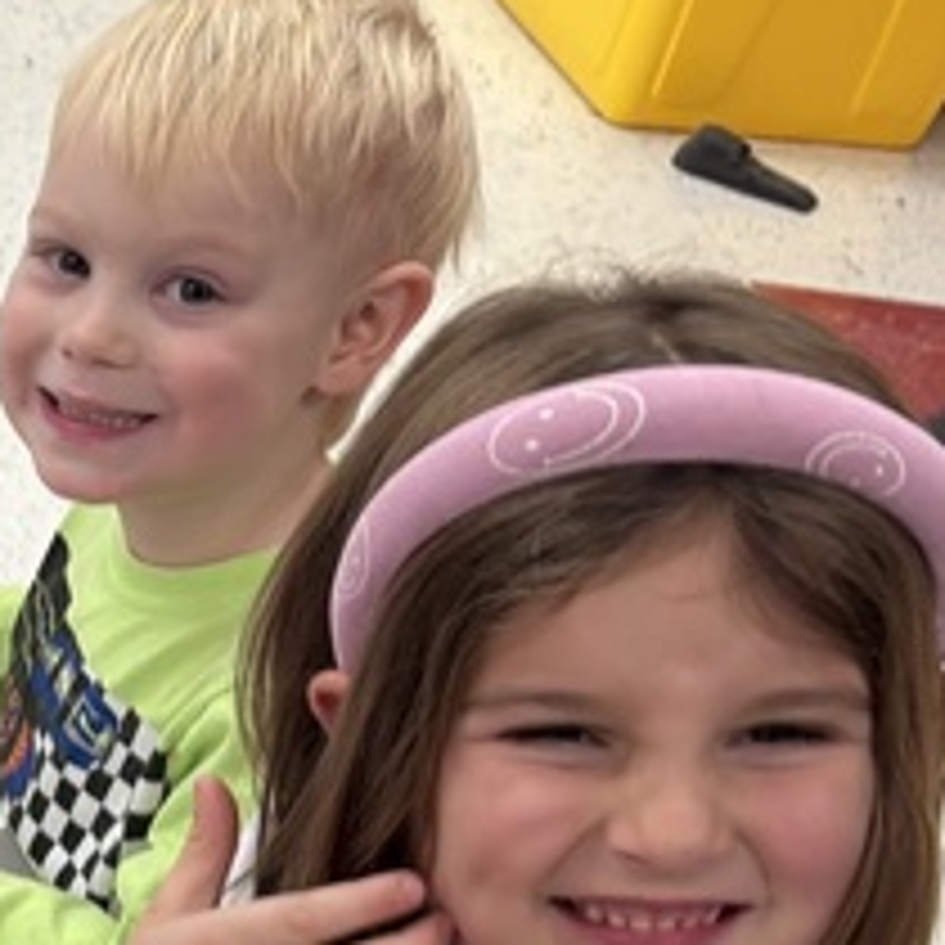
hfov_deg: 13.4
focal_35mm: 112
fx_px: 3459
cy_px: 1174
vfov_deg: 15.0
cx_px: -922
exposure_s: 1/60
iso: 64
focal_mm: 5.96
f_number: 1.6
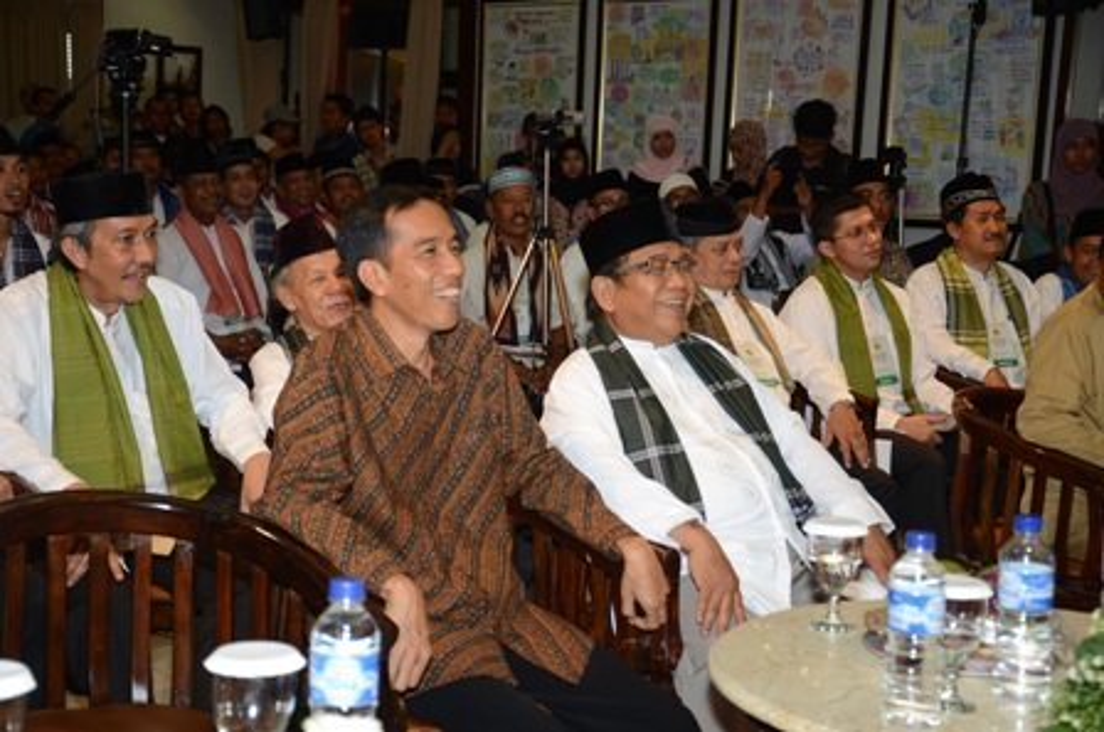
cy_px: 366
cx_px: 552
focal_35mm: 60
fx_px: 1837
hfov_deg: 33.5
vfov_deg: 22.5
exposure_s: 1/30
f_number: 4.5
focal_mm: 40
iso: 400
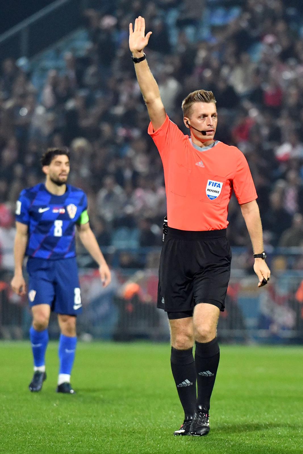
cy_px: 227
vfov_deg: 7.6
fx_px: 3408
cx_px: 152
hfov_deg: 5.1
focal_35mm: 270
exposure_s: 1/1250
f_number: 4
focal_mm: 270
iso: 6400
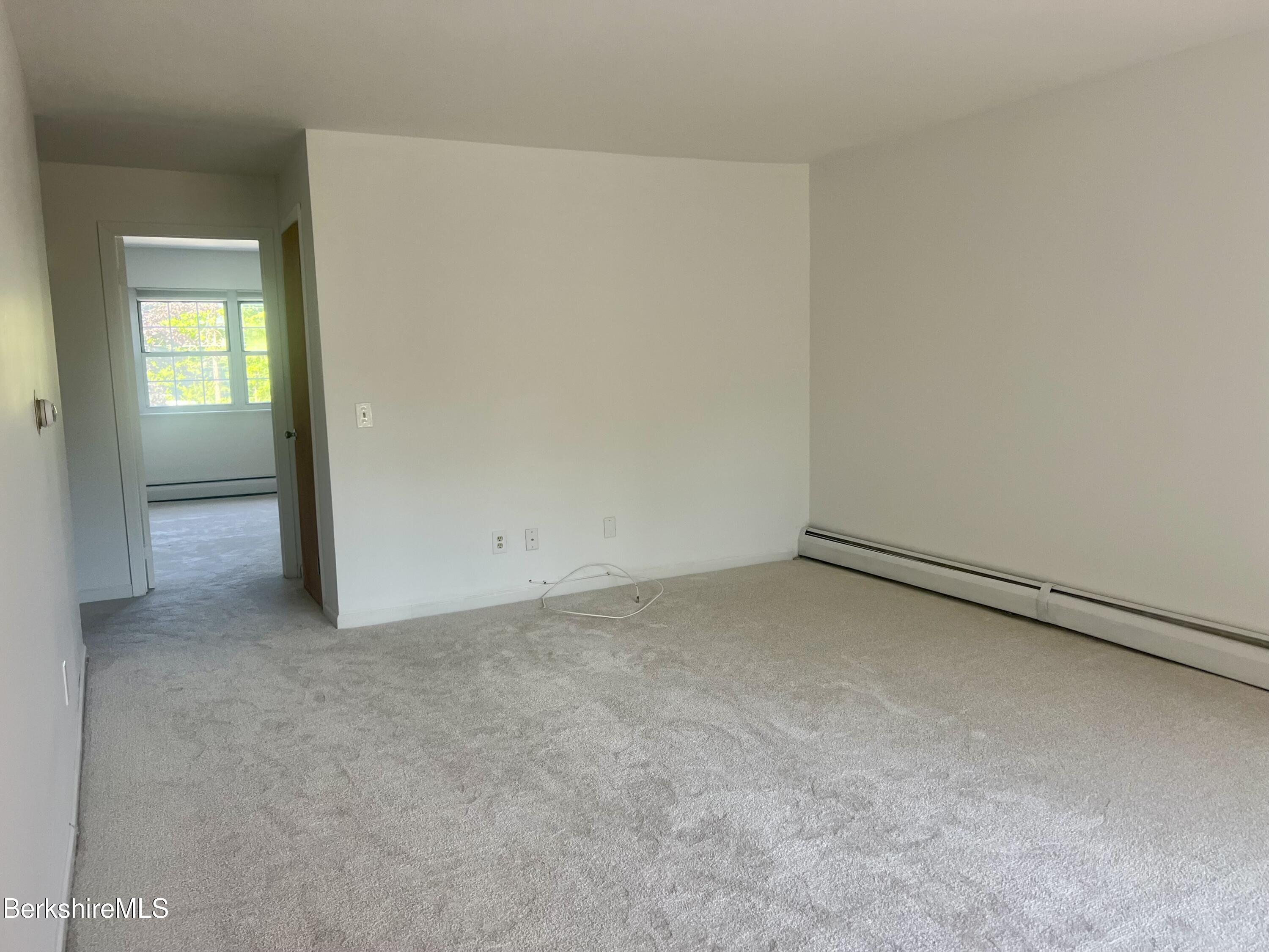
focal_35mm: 26
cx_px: 634
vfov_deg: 53.1
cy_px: 476
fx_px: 953
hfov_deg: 67.3
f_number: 1.5
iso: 100
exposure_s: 1/121
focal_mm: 5.7
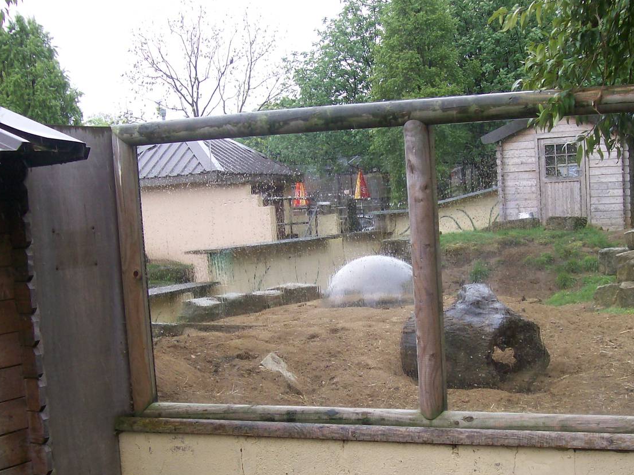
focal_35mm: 52
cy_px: 321
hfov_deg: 36.8
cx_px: 353
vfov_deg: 27.8
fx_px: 952
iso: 80
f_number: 2.7
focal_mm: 6
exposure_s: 1/284
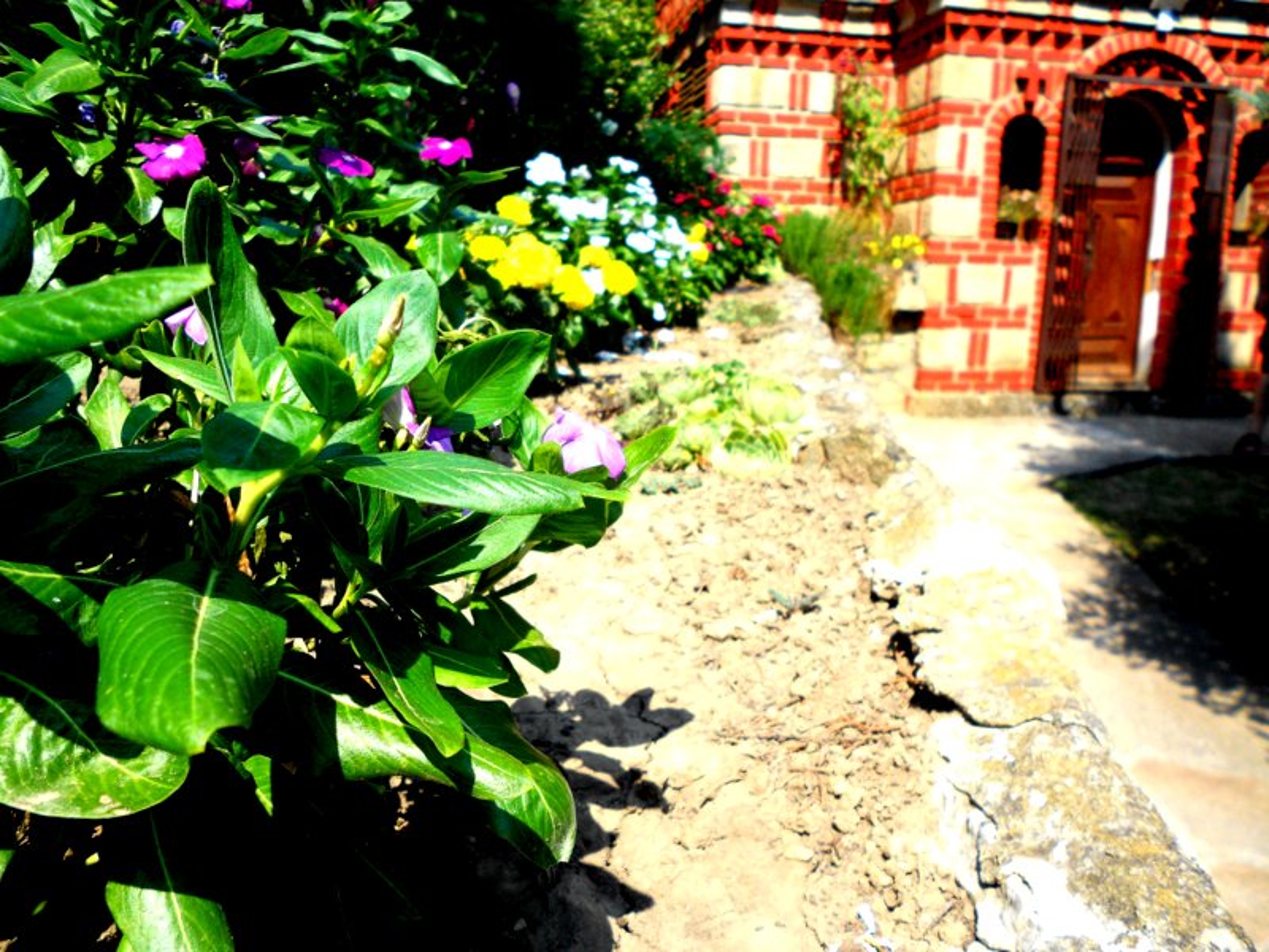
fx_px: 953
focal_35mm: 26
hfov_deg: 67.3
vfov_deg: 53.1
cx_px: 634
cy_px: 476
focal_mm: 4.6
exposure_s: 1/640
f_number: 3.2
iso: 80
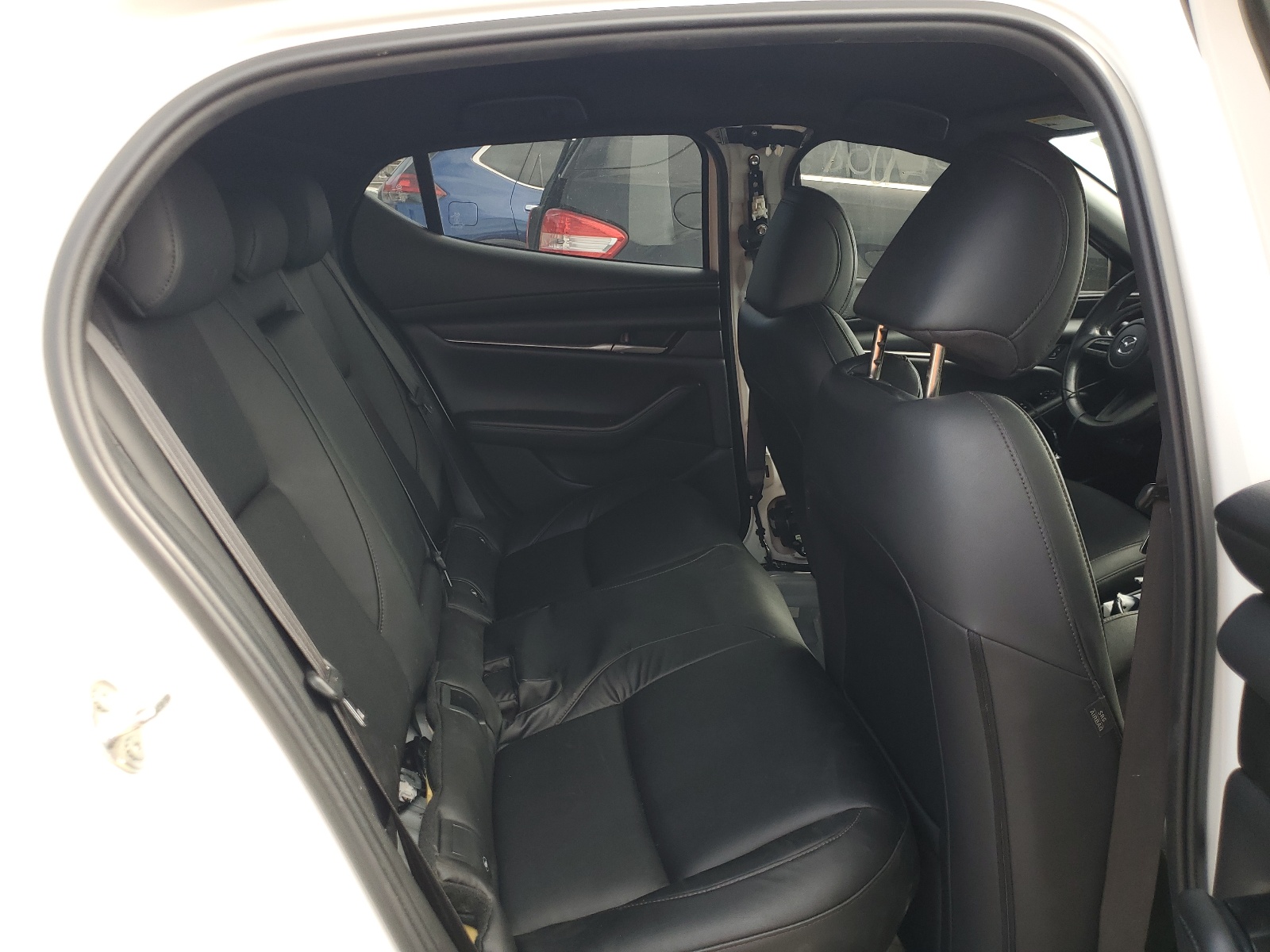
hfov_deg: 67.3
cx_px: 635
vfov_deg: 53.1
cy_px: 476
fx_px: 954
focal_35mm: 26
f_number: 1.5
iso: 50
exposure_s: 1/192
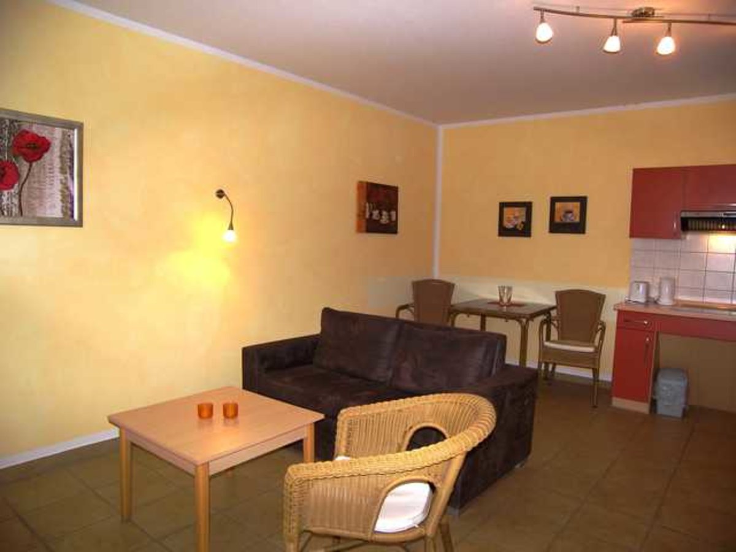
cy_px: 276
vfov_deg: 56.8
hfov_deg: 71.6
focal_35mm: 24
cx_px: 368
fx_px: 510
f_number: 2.8
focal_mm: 5
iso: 50
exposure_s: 1/30
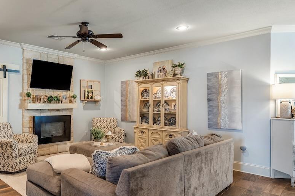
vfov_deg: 49.5
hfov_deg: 65.7
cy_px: 104
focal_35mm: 26
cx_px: 78
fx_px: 213
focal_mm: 16
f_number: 5
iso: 100
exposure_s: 1/4
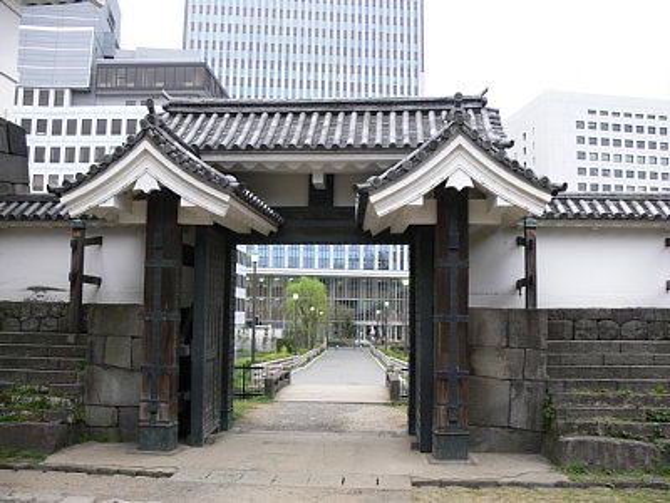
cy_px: 252
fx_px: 677
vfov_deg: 40.7
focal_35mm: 35
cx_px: 335
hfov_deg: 52.6
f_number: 2.8
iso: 80
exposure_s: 1/30
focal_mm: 7.4
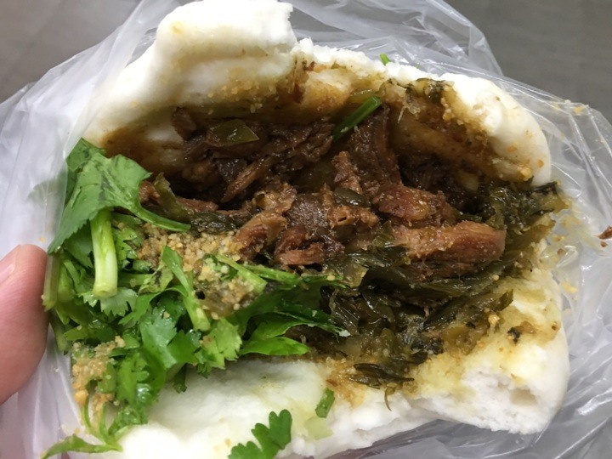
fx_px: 513
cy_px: 230
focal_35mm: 29
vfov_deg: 48.2
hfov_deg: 61.7
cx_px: 306
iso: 64
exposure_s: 1/15
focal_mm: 4.15
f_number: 2.2
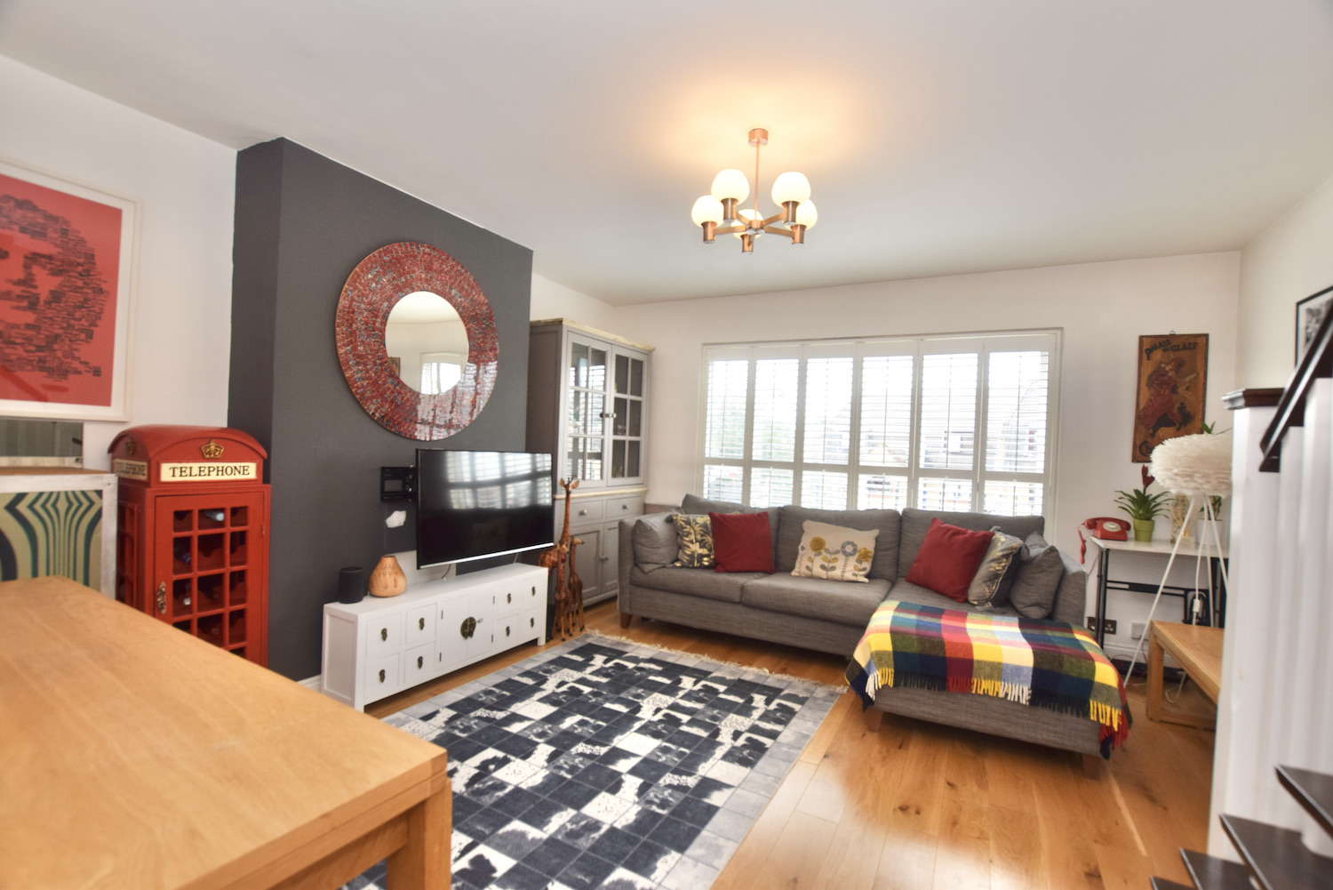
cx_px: 666
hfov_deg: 100.4
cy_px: 445
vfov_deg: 77.4
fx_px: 556
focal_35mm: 15
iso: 400
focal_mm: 10
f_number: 5.6
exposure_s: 1/125
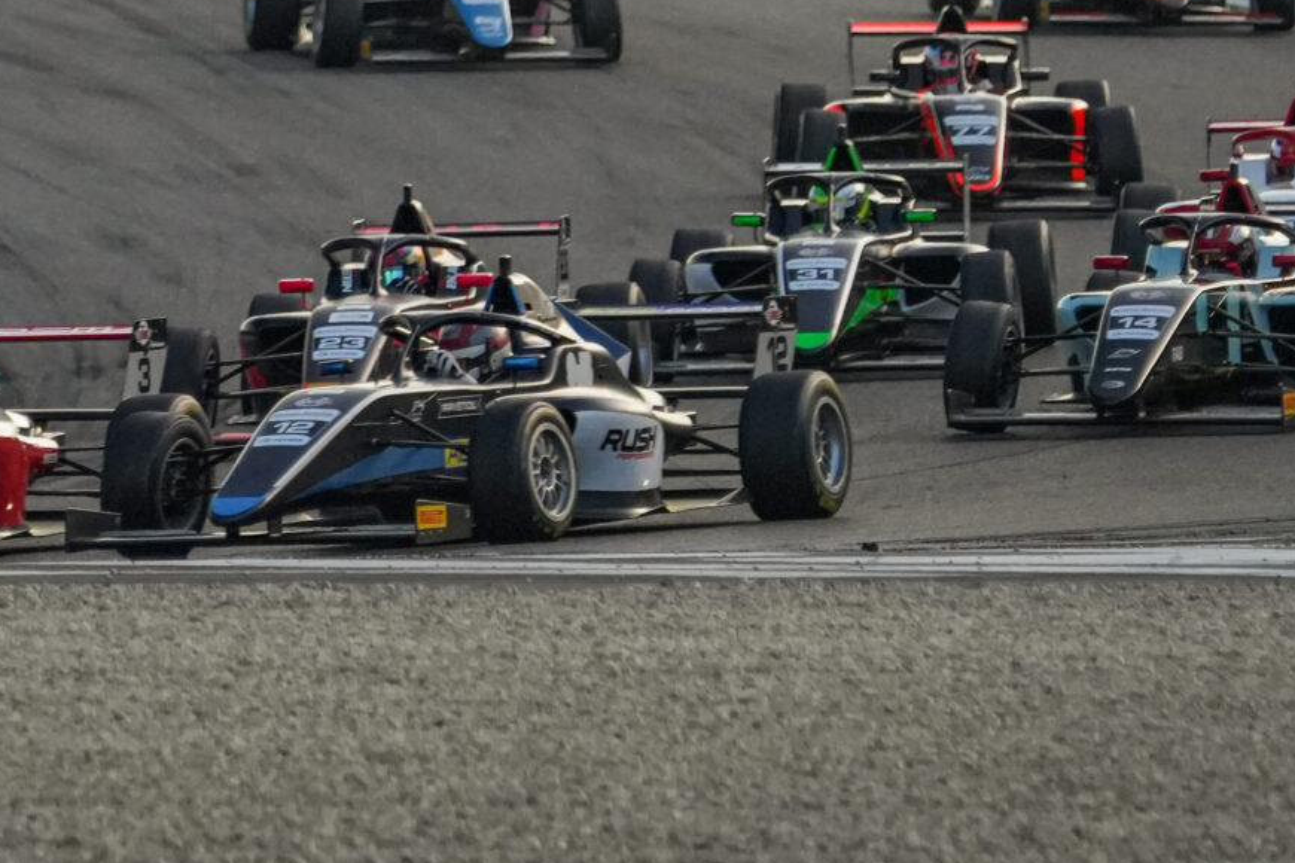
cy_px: -252
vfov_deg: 1.6
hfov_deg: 2.4
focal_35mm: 875
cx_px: 442
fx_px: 31480
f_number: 6.3
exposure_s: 1/1250
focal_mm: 297.4
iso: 3200
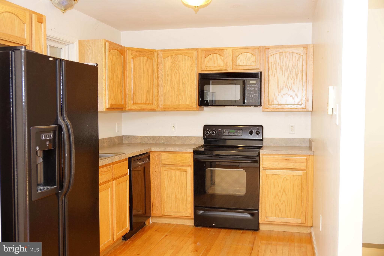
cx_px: 192
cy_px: 128
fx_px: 395
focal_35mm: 37
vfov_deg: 35.9
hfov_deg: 51.9
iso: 400
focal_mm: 25
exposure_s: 1/60
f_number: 4
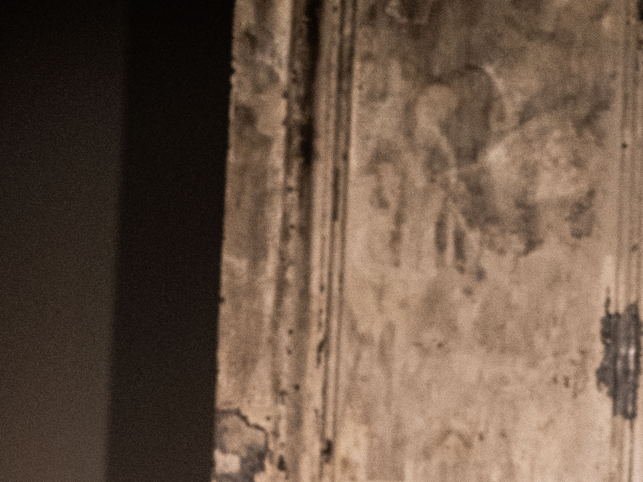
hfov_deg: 13.6
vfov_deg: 10.0
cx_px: 556
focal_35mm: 144
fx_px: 2675
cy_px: 716
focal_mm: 35
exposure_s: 1/250
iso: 3200
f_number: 2
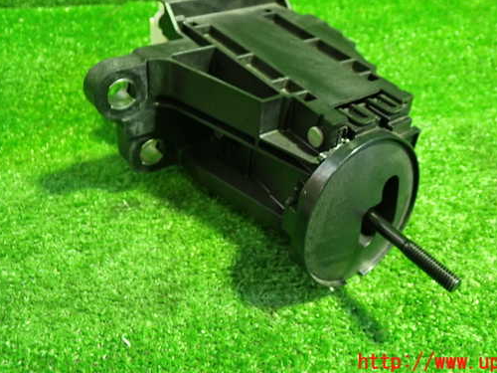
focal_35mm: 36
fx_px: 517
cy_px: 151
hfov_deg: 51.2
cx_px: 284
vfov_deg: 39.5
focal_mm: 5.4
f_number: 2.3
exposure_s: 1/30
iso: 640
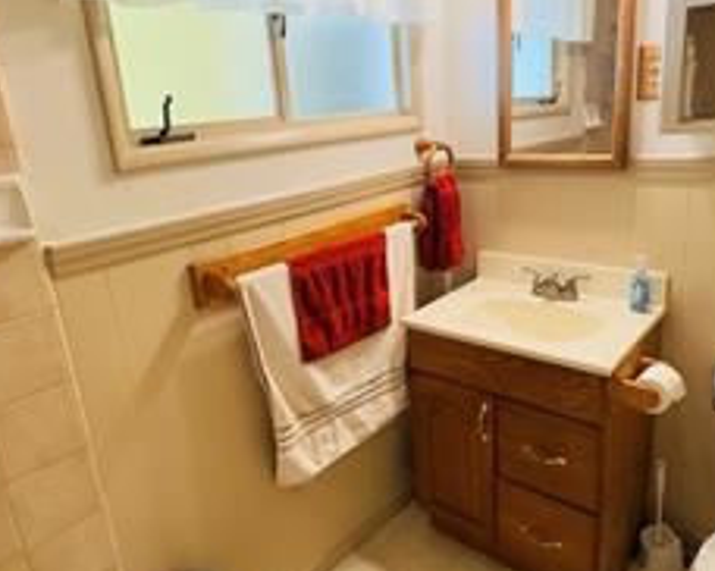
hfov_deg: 64.1
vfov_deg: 53.1
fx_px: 571
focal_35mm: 27
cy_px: 268
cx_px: 364
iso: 250
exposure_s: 1/120
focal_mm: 2.22
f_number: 2.2
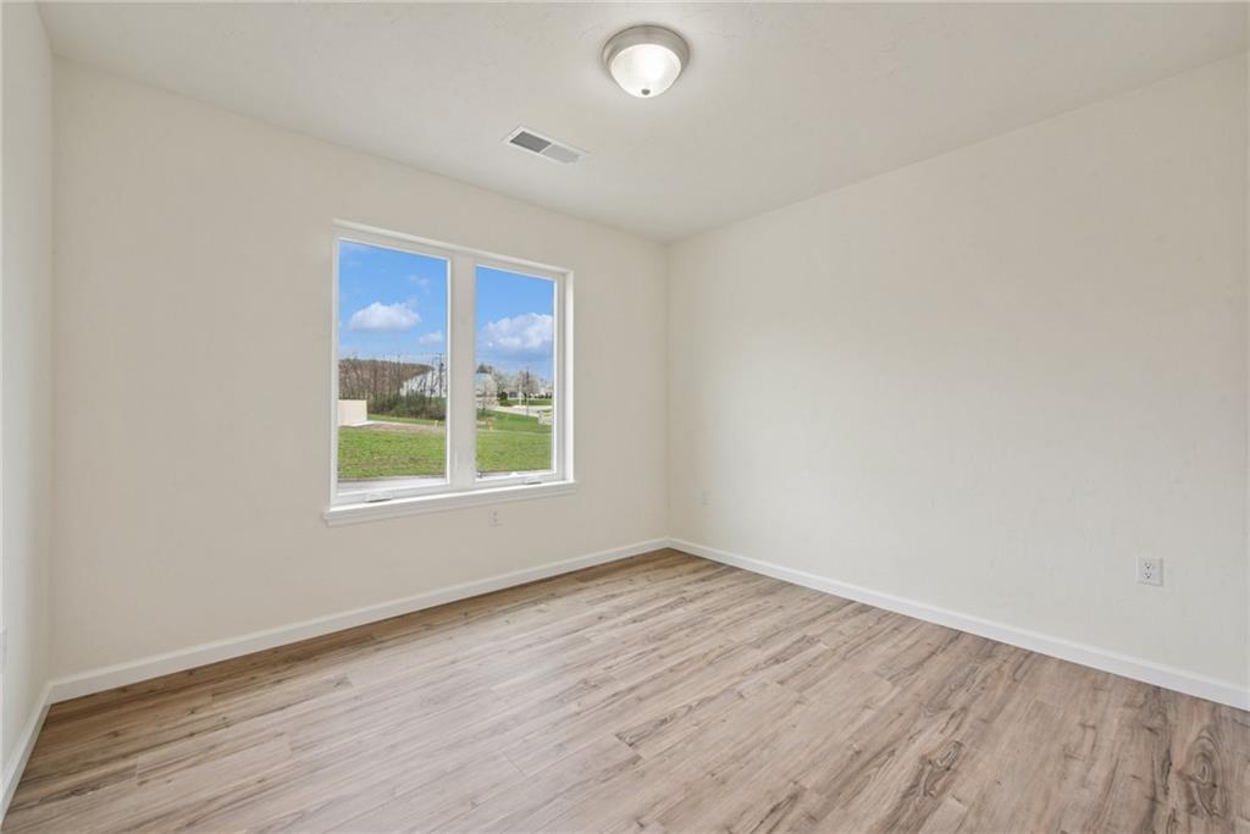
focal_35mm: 14
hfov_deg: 104.2
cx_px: 625
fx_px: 486
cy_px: 417
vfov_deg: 81.2
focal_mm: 14
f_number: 11
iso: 50
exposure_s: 1/2.5
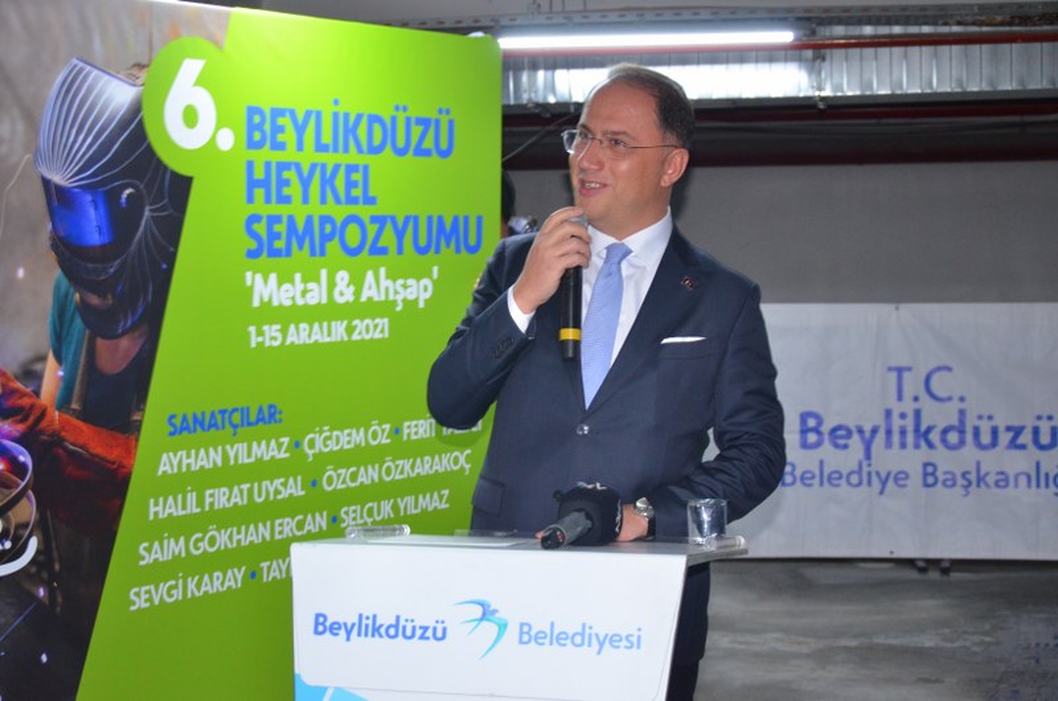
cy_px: 350
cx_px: 529
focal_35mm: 68
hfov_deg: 29.9
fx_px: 1980
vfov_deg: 20.1
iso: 1600
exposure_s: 1/60
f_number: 4.8
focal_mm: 45
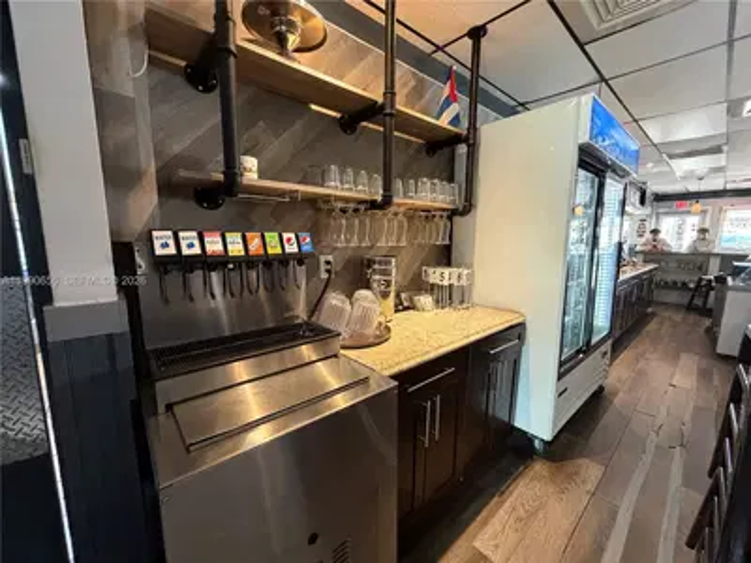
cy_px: 282
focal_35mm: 14
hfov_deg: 102.1
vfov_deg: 85.7
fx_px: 304
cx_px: 376
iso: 640
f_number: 2.2
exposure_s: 1/60
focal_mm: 2.22
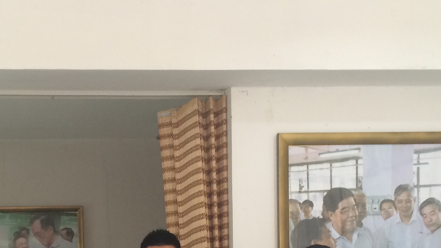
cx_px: 102
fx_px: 818
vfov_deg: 16.1
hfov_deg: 29.6
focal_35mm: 70
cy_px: 342
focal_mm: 4.12
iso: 100
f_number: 2.2
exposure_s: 1/30
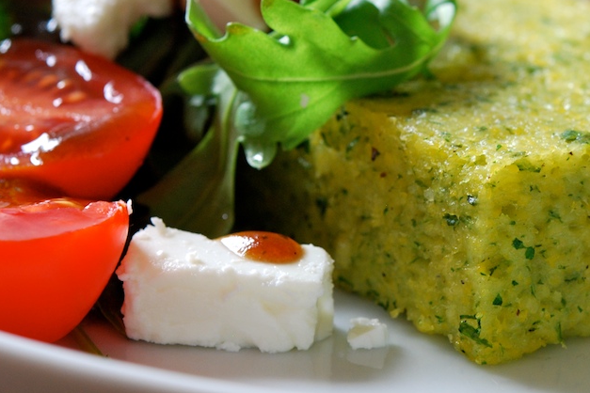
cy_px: 147
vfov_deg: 9.3
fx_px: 2409
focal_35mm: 147
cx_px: 456
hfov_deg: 13.9
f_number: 8
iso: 400
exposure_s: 1/1.6
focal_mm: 60
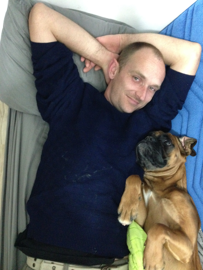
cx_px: 102
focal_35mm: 33
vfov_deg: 55.4
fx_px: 258
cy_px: 135
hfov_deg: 42.9
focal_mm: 4.12
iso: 800
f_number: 2.4
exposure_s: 1/15
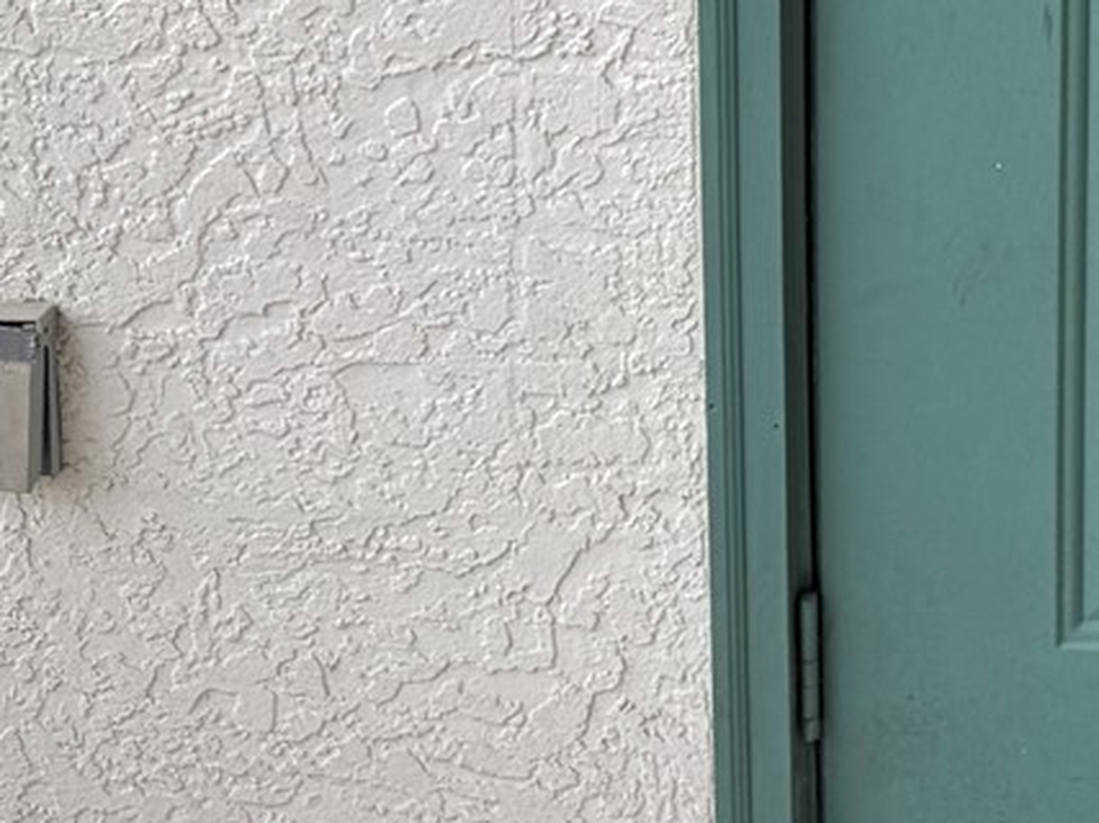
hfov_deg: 19.5
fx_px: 2857
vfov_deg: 14.4
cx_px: 1565
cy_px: -684
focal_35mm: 90
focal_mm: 6.76
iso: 80
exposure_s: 1/340
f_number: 1.78
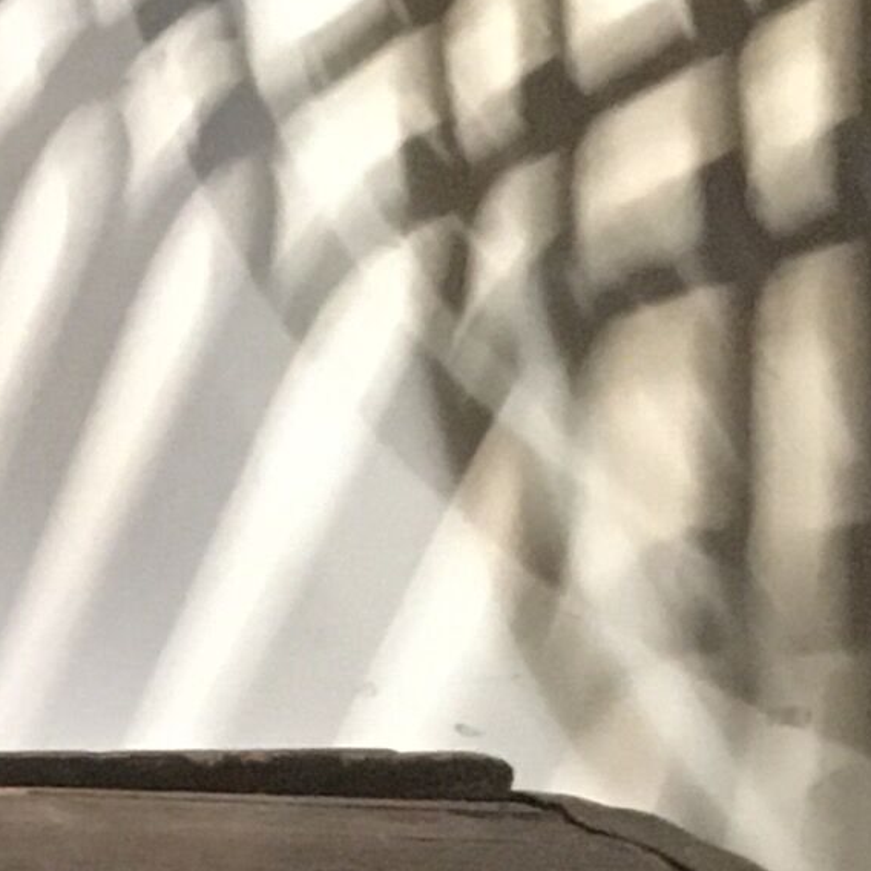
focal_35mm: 182
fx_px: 5181
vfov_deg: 9.0
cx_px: -1624
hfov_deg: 8.3
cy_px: 1816
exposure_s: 1/17
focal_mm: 4.15
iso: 250
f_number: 2.2
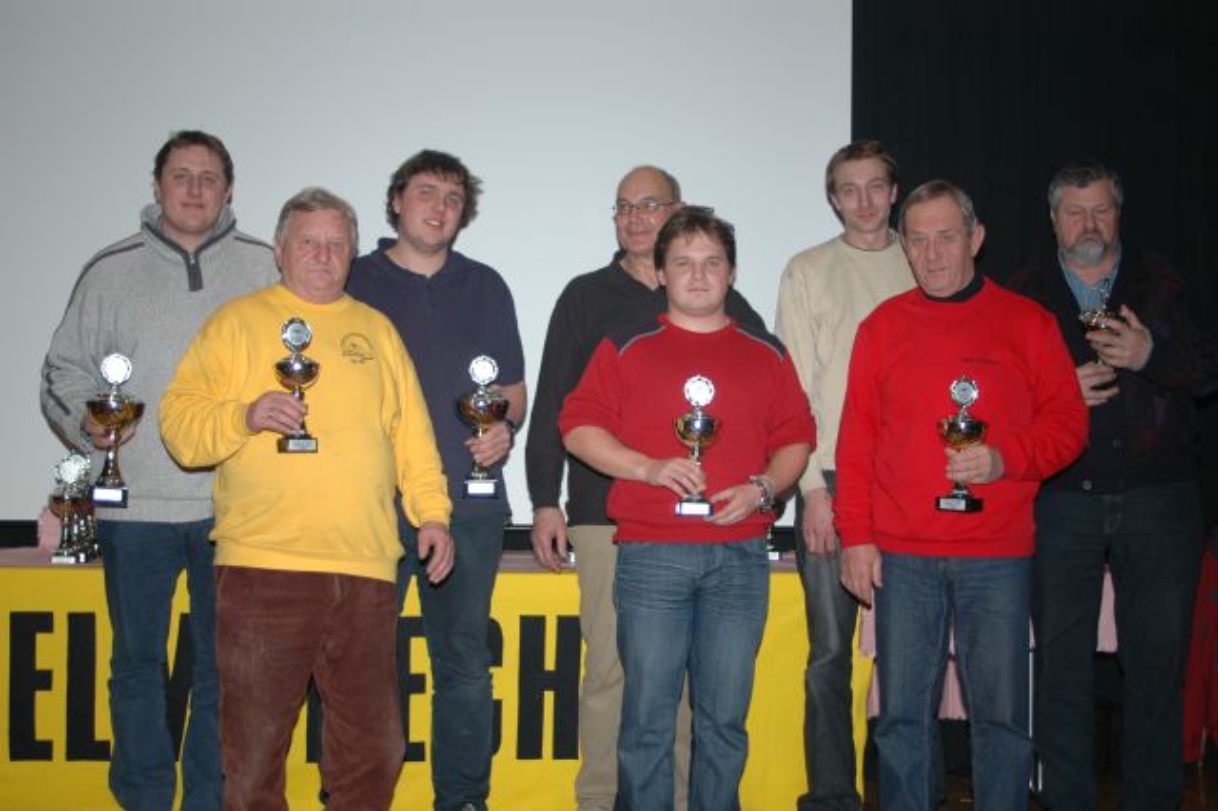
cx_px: 609
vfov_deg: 28.0
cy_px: 406
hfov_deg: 41.1
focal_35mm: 48
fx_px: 1623
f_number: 4.8
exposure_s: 1/60
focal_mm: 32
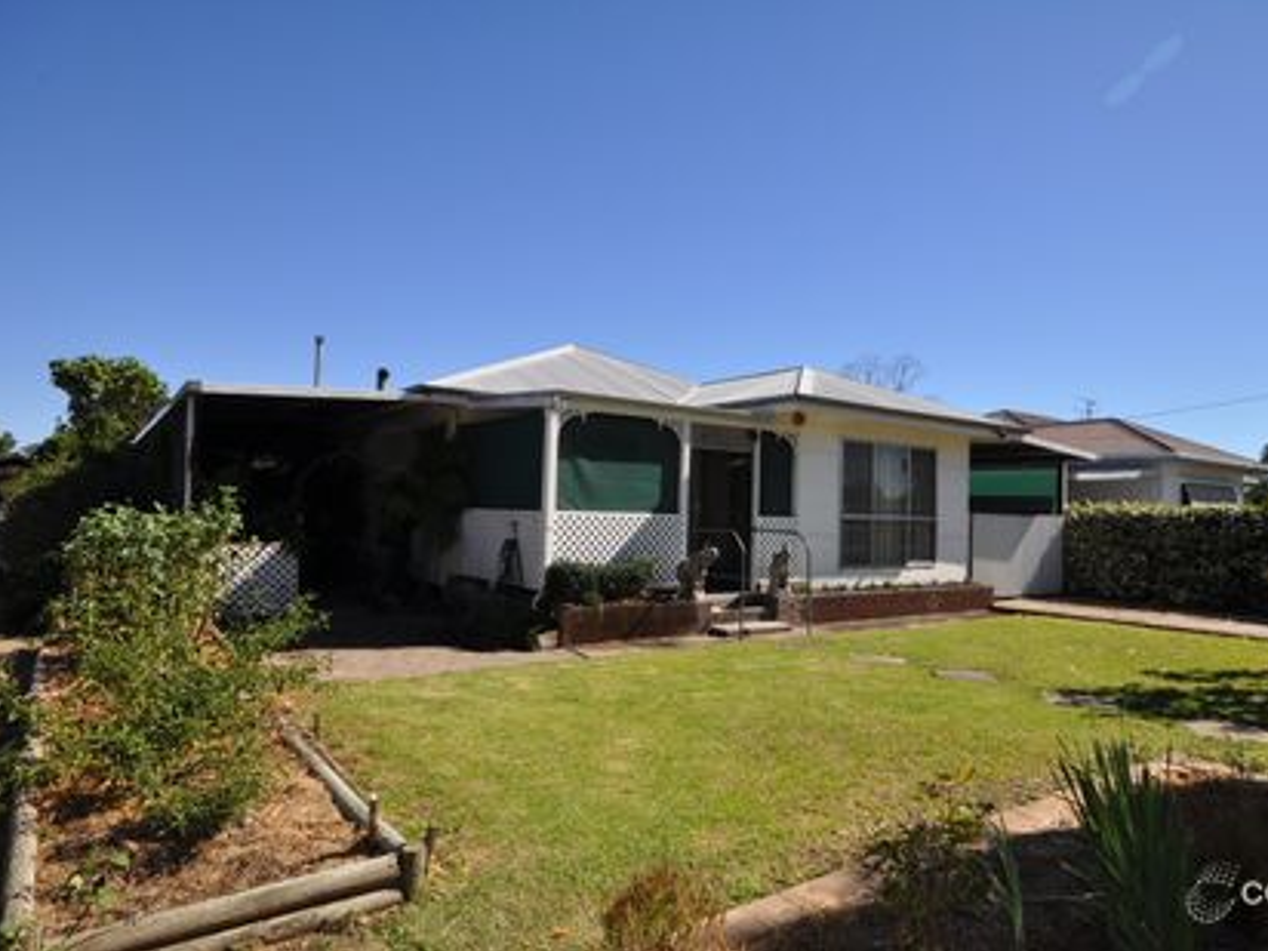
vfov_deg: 58.9
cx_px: 711
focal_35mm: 23
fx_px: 843
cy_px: 472
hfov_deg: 73.6
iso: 200
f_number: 14
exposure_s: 1/200
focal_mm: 14
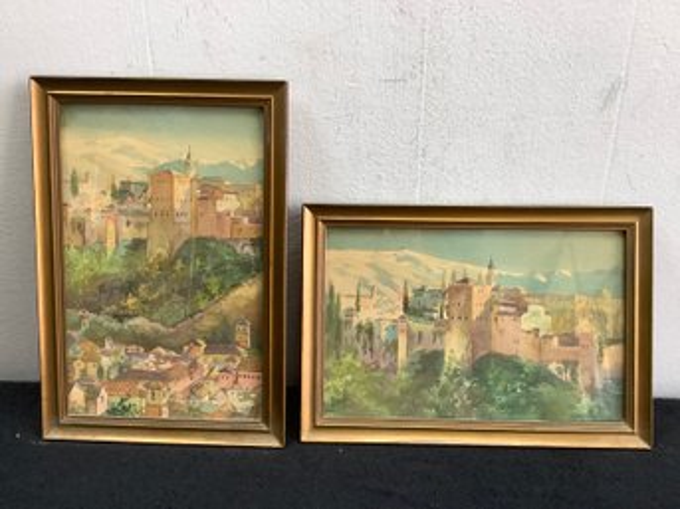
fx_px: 609
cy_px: 254
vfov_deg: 45.4
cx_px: 340
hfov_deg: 58.4
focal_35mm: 31
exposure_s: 1/50
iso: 80
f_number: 2.4
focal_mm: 3.3
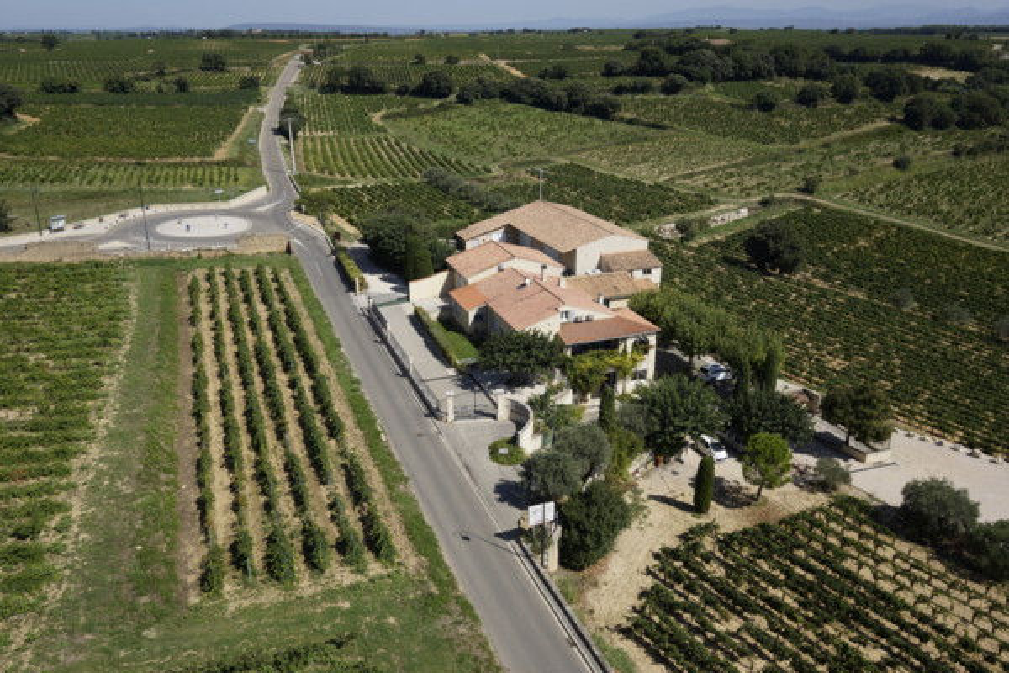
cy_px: 336
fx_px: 785
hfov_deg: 65.5
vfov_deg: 46.4
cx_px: 504
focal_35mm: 28
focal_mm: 19
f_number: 8
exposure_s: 1/400
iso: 100
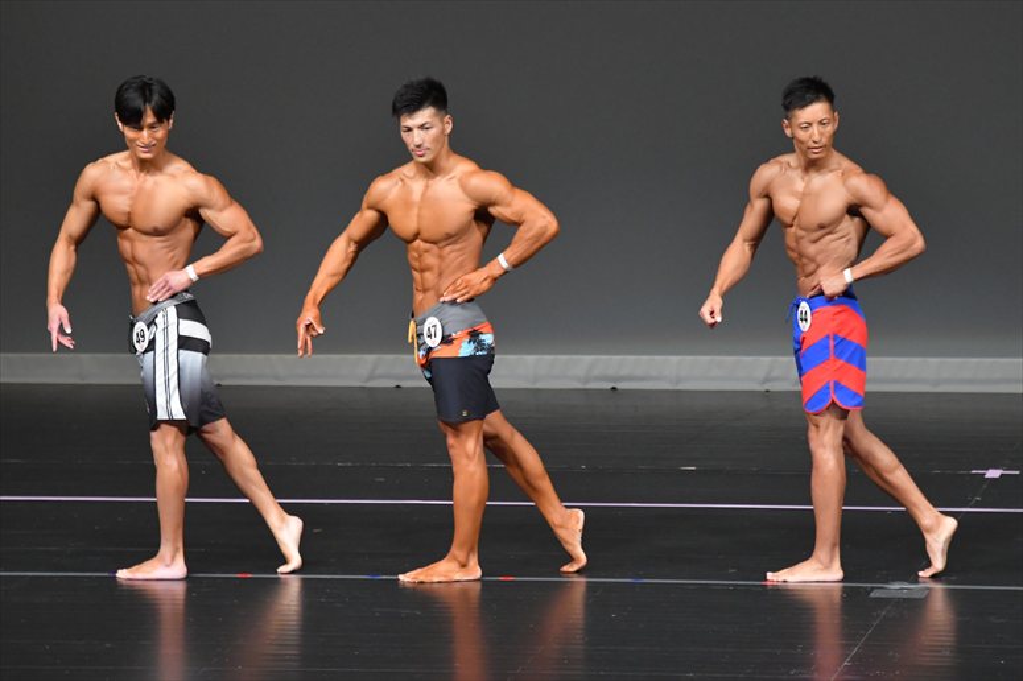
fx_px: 8521
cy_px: 340
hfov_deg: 6.9
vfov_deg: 4.6
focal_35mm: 300
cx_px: 512
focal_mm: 200
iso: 4000
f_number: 5.6
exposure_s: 1/400
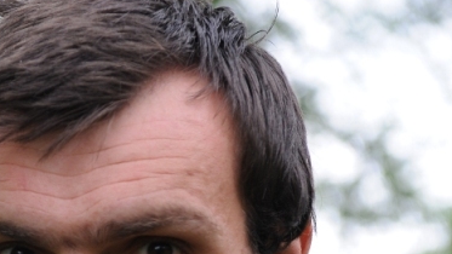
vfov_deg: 6.0
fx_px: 2410
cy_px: 333
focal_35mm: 201
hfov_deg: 10.6
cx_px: -51
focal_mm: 70
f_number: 4.5
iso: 200
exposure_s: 1/80
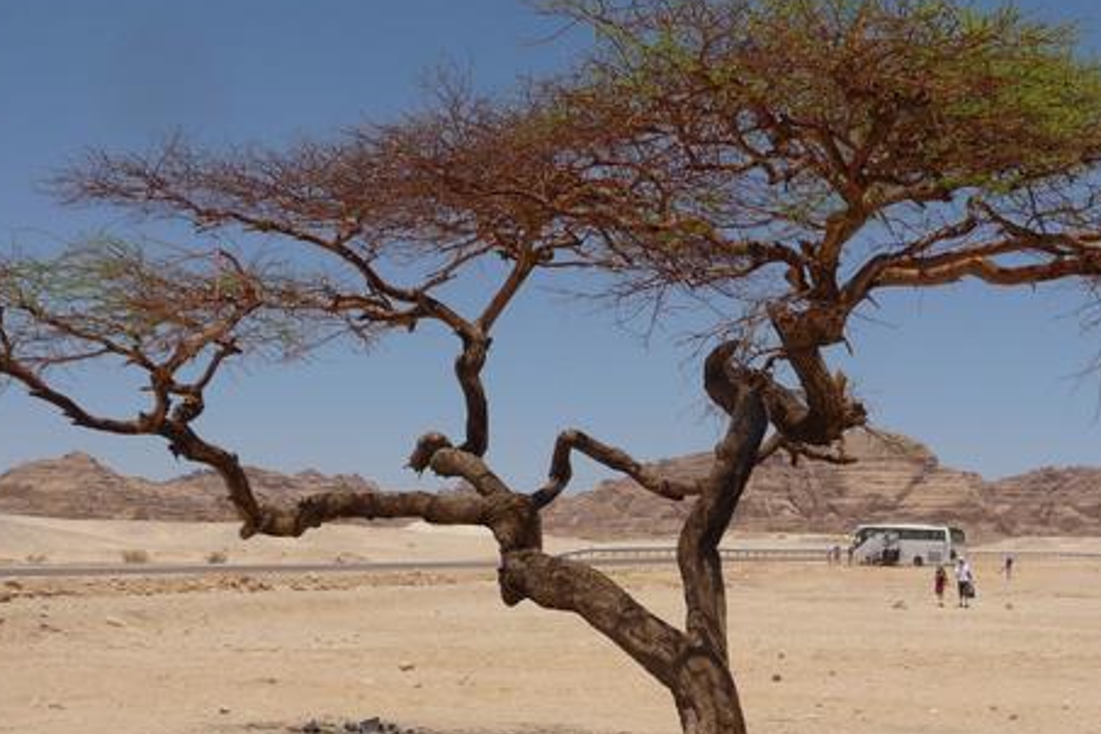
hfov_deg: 42.9
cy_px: 527
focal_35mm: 45
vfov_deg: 29.5
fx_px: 1376
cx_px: 744
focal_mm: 4.7
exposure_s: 1/400
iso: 100
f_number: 8
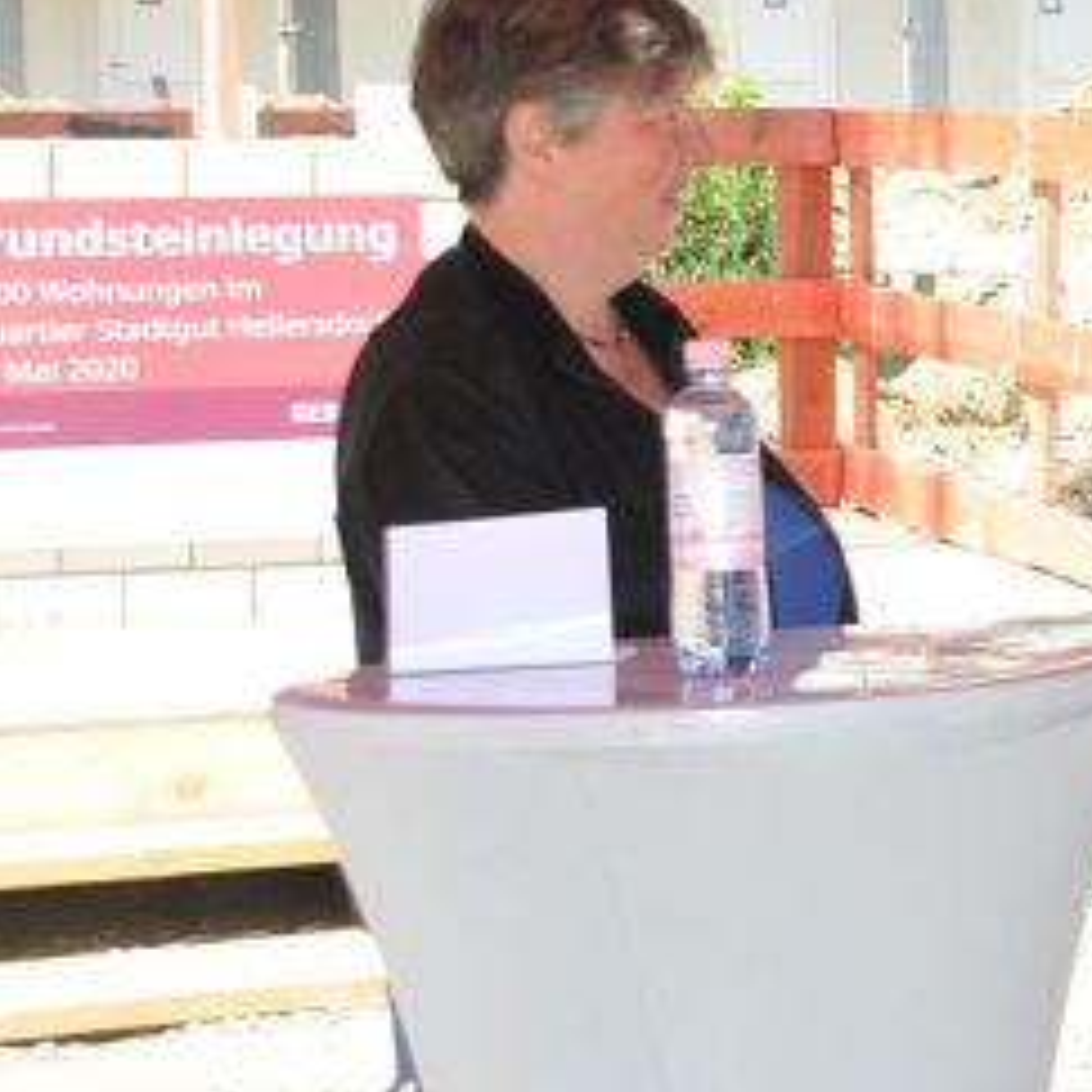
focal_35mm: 134
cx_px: 1717
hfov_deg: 12.3
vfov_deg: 13.0
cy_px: 243
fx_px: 4783
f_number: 7.1
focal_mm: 32
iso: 200
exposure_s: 1/200
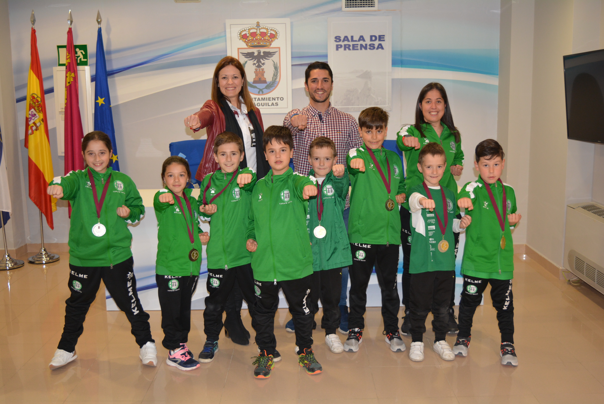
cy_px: 202
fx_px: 680
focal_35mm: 40
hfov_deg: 47.9
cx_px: 302
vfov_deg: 33.1
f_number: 4
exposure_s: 1/60
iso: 640
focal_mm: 27
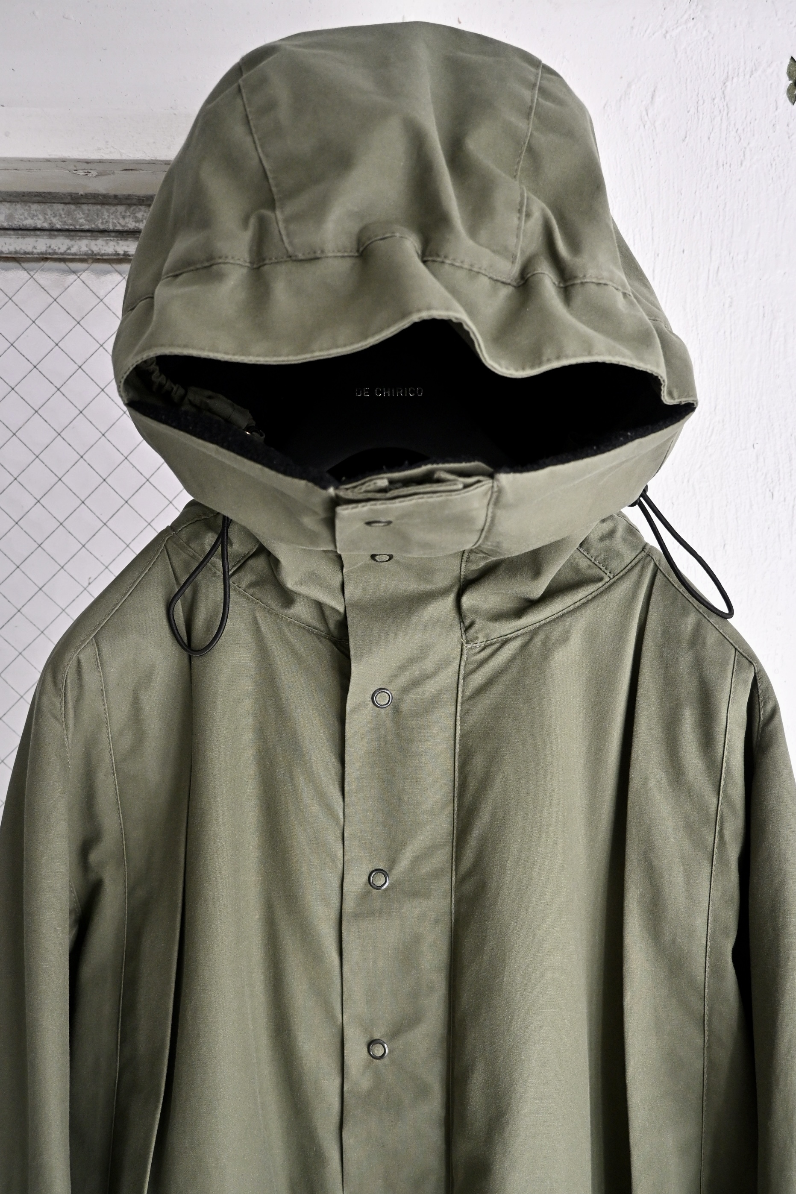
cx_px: 398
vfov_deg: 73.7
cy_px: 597
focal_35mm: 24
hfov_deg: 53.1
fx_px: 796
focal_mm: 16
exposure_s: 1/60
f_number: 4
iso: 640
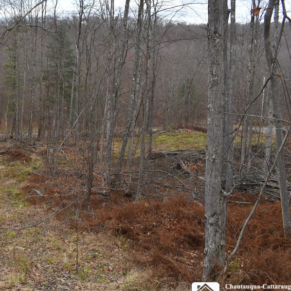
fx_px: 418
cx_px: 24
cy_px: 124
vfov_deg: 38.3
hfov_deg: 35.8
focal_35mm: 44
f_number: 7.1
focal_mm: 18
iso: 400
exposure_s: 1/200
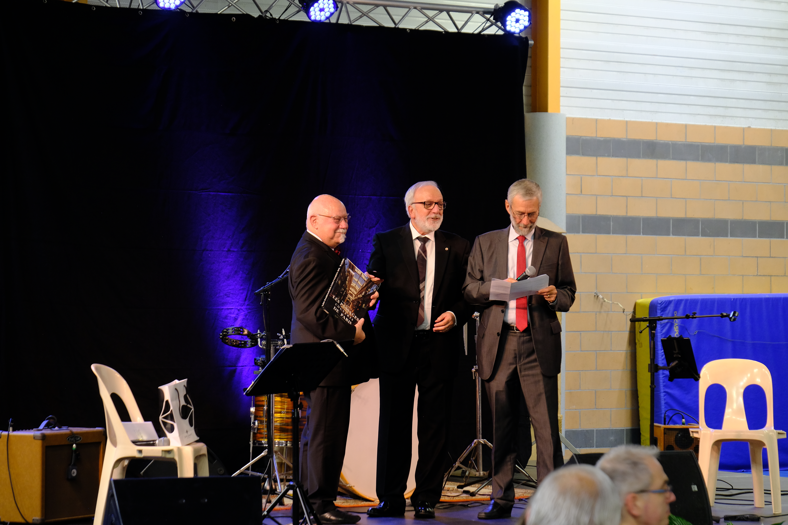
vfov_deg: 13.0
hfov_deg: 19.5
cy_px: 262
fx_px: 2298
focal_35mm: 105
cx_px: 394
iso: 800
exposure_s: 1/52
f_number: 5.3
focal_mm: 70.2
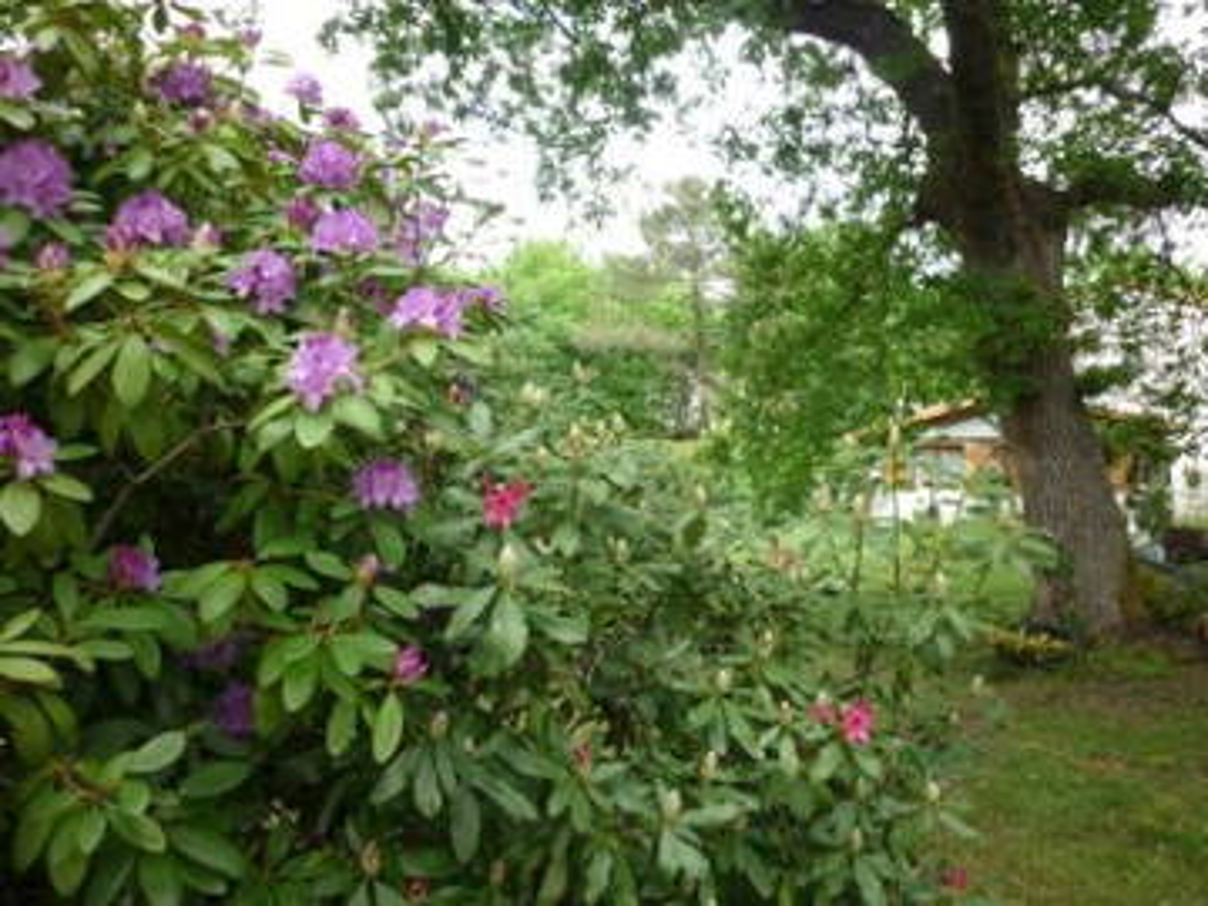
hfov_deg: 55.4
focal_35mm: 33
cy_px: 453
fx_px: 1152
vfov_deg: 42.9
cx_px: 604
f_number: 2.8
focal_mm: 5.5
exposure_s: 1/125
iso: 80
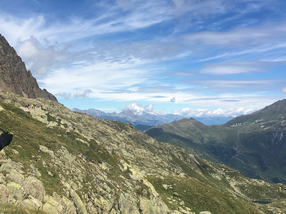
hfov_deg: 38.7
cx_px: 107
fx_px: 405
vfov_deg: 29.4
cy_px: 150
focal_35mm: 49
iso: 25
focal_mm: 4.15
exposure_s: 1/2198
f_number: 2.2
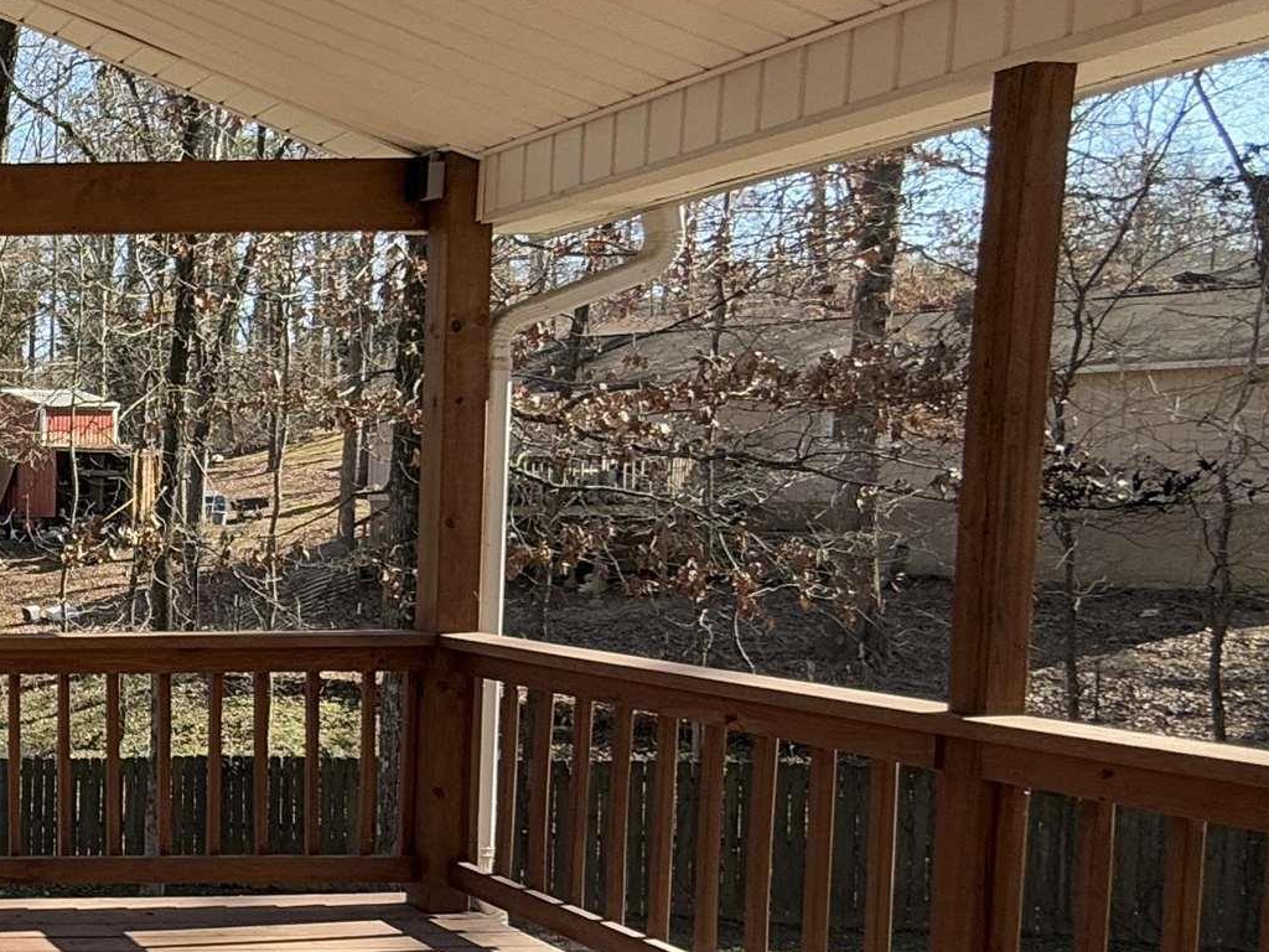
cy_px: 599
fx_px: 1540
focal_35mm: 42
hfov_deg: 32.0
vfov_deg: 34.2
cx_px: -442
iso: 50
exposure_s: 1/370
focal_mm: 2.22
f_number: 2.2
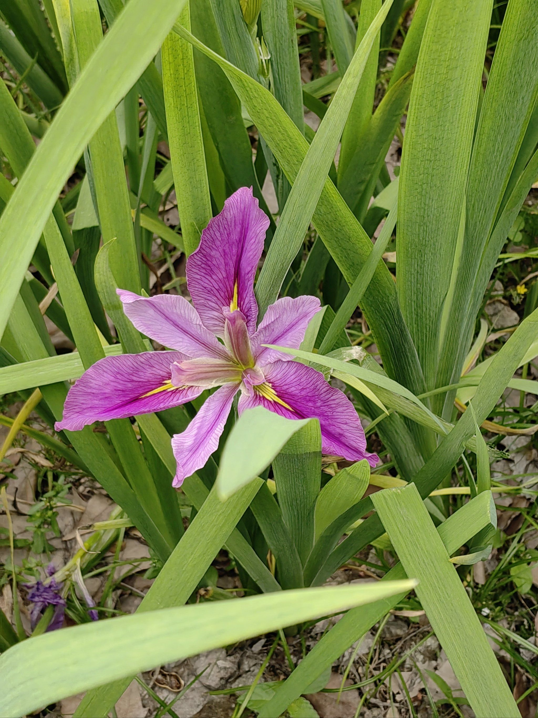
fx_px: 1451
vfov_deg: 27.8
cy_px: 359
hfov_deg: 21.0
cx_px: 269
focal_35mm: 70
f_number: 1.8
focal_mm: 5.54
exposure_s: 1/909
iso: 125
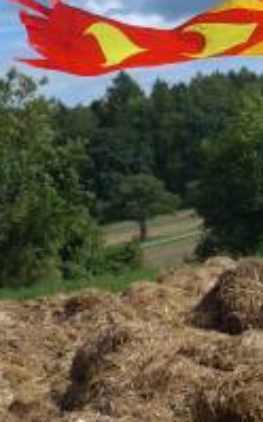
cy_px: 76
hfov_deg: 12.0
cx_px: 496
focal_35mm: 99
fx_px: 1138
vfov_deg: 20.7
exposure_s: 1/2000
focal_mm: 6
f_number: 2.8
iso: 80
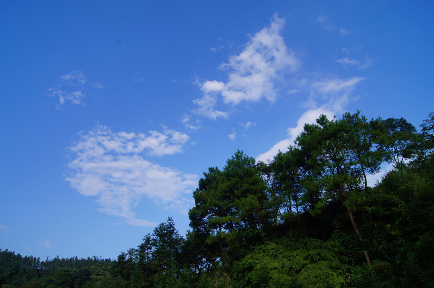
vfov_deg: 47.8
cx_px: 217
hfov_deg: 67.4
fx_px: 325
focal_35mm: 27
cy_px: 144
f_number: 13
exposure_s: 1/160
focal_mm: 18
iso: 100
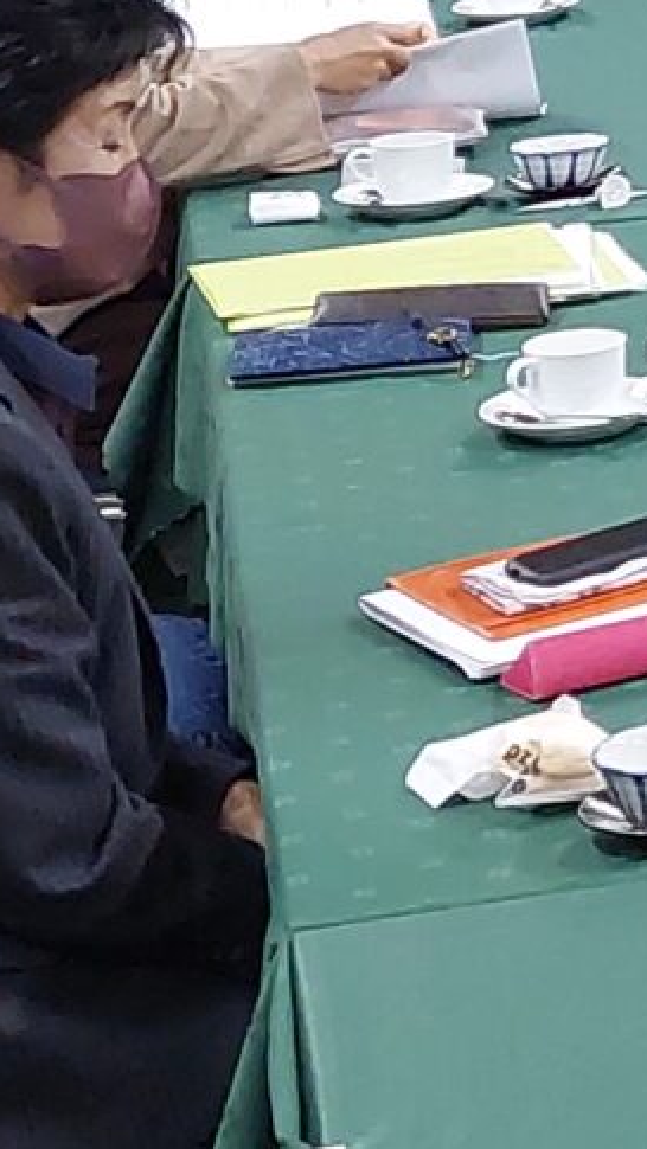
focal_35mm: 138
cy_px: -386
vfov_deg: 14.8
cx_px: 2102
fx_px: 4207
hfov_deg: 7.5
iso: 276
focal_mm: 5.23
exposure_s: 1/60
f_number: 1.8
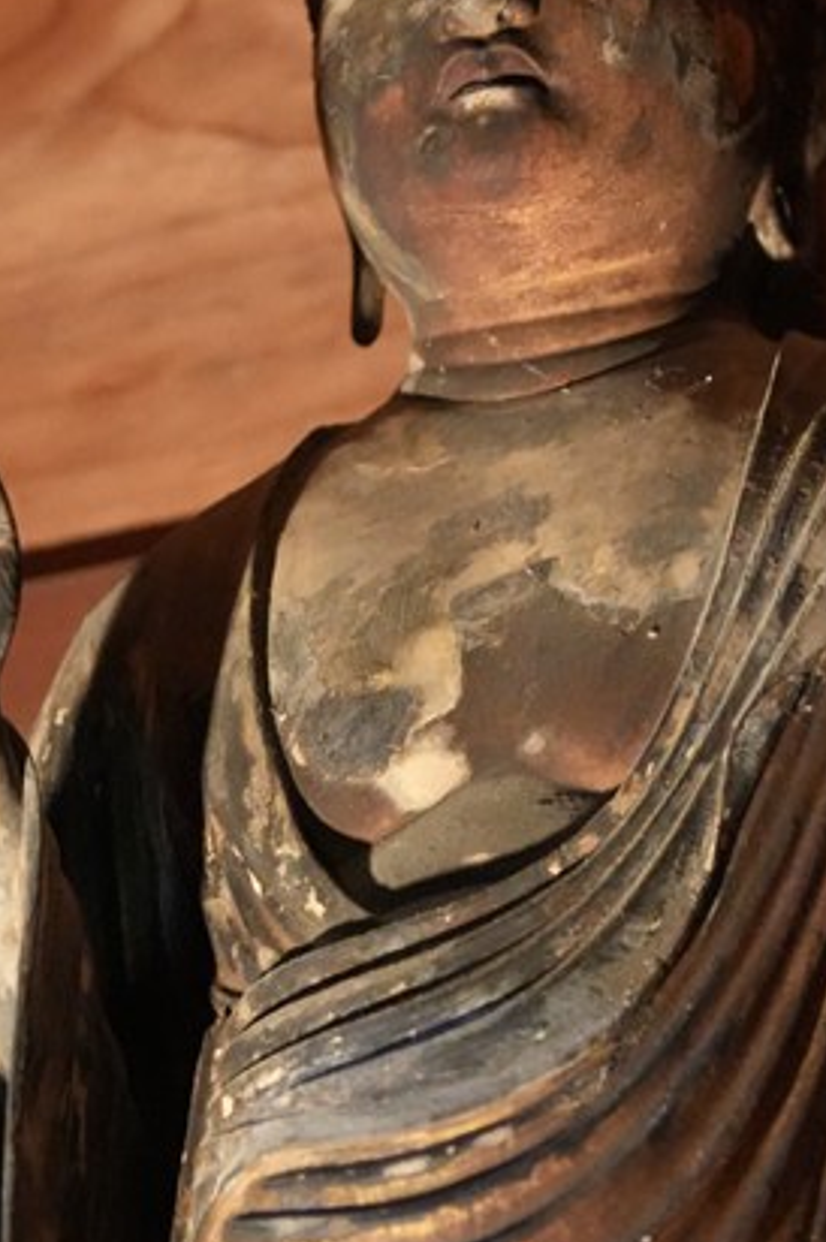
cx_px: 488
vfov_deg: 7.9
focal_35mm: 261
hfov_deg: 5.3
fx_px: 8997
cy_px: 781
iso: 12800
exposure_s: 1/80
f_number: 4
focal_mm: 105
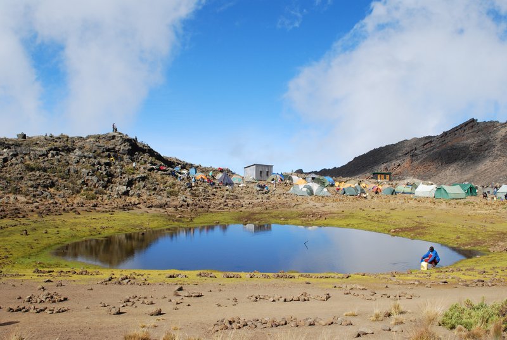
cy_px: 170
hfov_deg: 53.1
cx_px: 254
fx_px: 508
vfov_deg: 37.0
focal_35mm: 36
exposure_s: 1/320
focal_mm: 24
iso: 200
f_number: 9
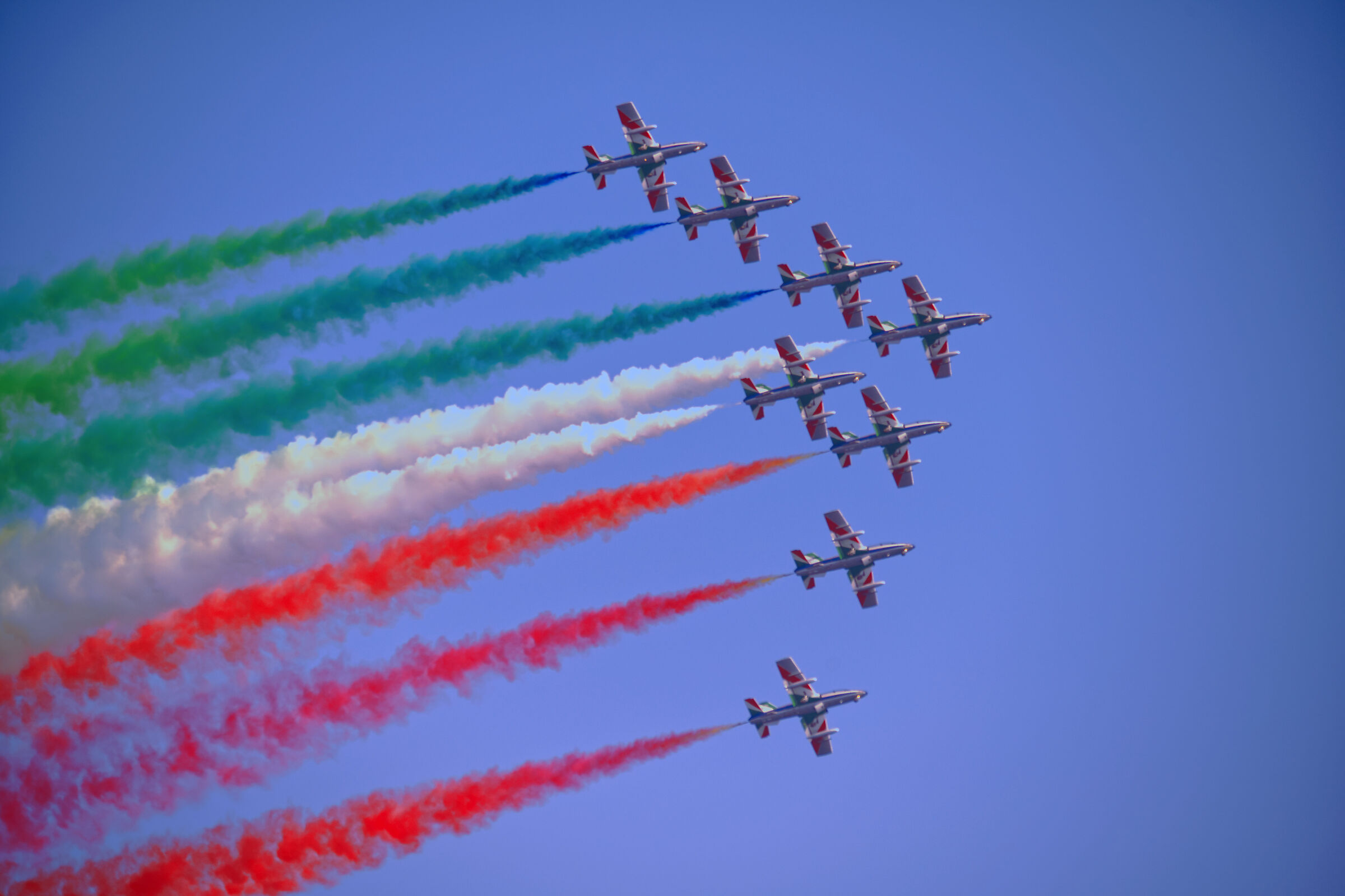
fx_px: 11205
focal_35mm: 300
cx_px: 672
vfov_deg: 4.6
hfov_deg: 6.9
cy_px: 448
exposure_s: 1/1600
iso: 320
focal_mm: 300
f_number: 8
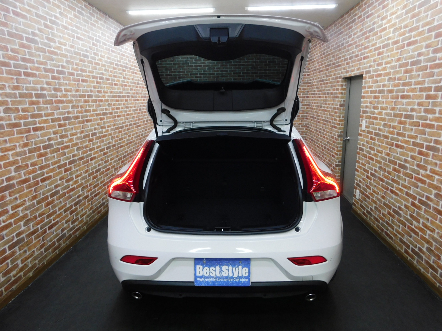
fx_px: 294
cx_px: 221
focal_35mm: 23
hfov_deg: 73.9
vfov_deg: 58.9
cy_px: 166
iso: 180
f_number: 3
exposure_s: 1/30
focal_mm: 4
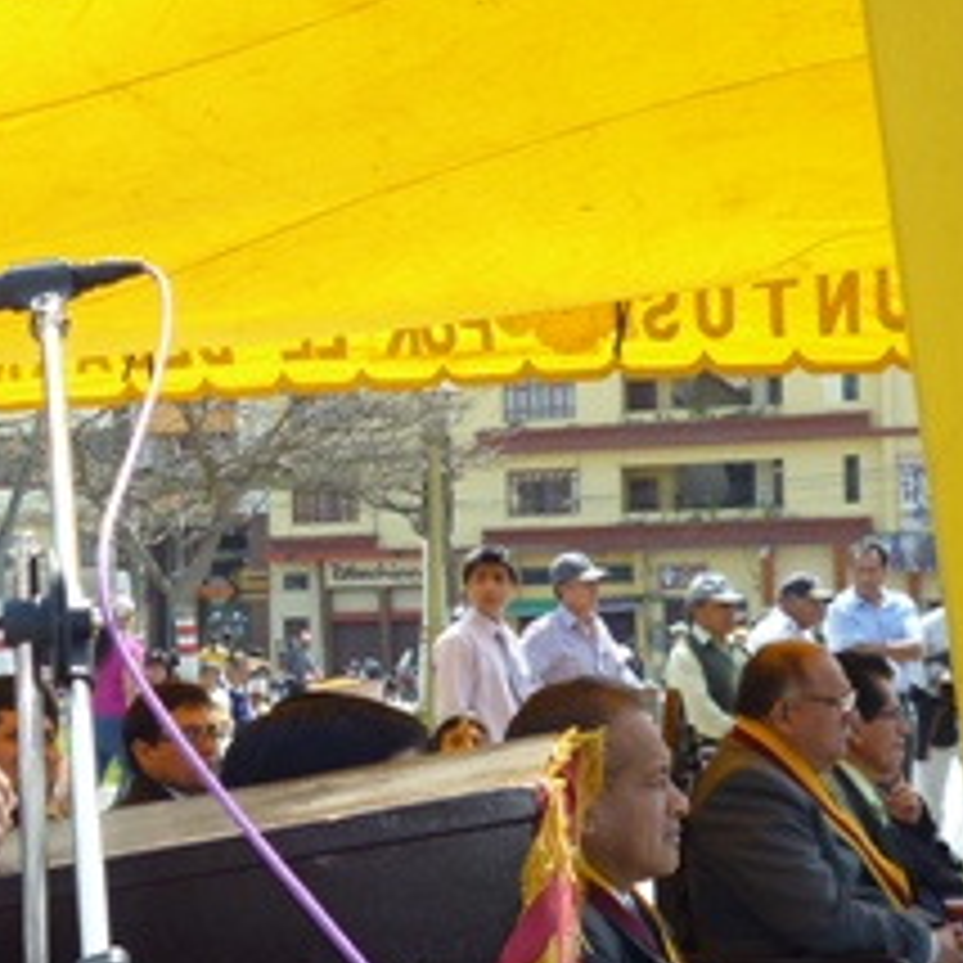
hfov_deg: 22.4
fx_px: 2392
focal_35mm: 76
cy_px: 590
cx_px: 153
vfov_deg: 22.7
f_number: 3.7
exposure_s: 1/320
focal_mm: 7.3
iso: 100
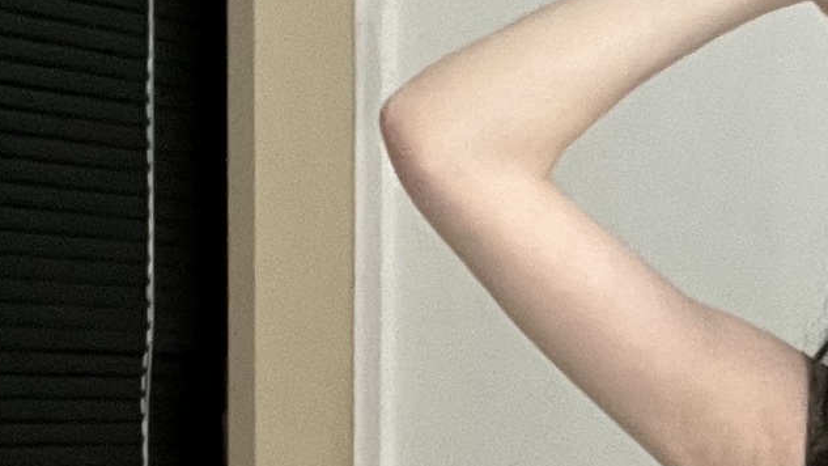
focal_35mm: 124
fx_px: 2722
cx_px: 980
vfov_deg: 9.6
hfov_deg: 16.6
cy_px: 580
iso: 320
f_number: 2.2
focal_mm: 2.71
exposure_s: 1/60
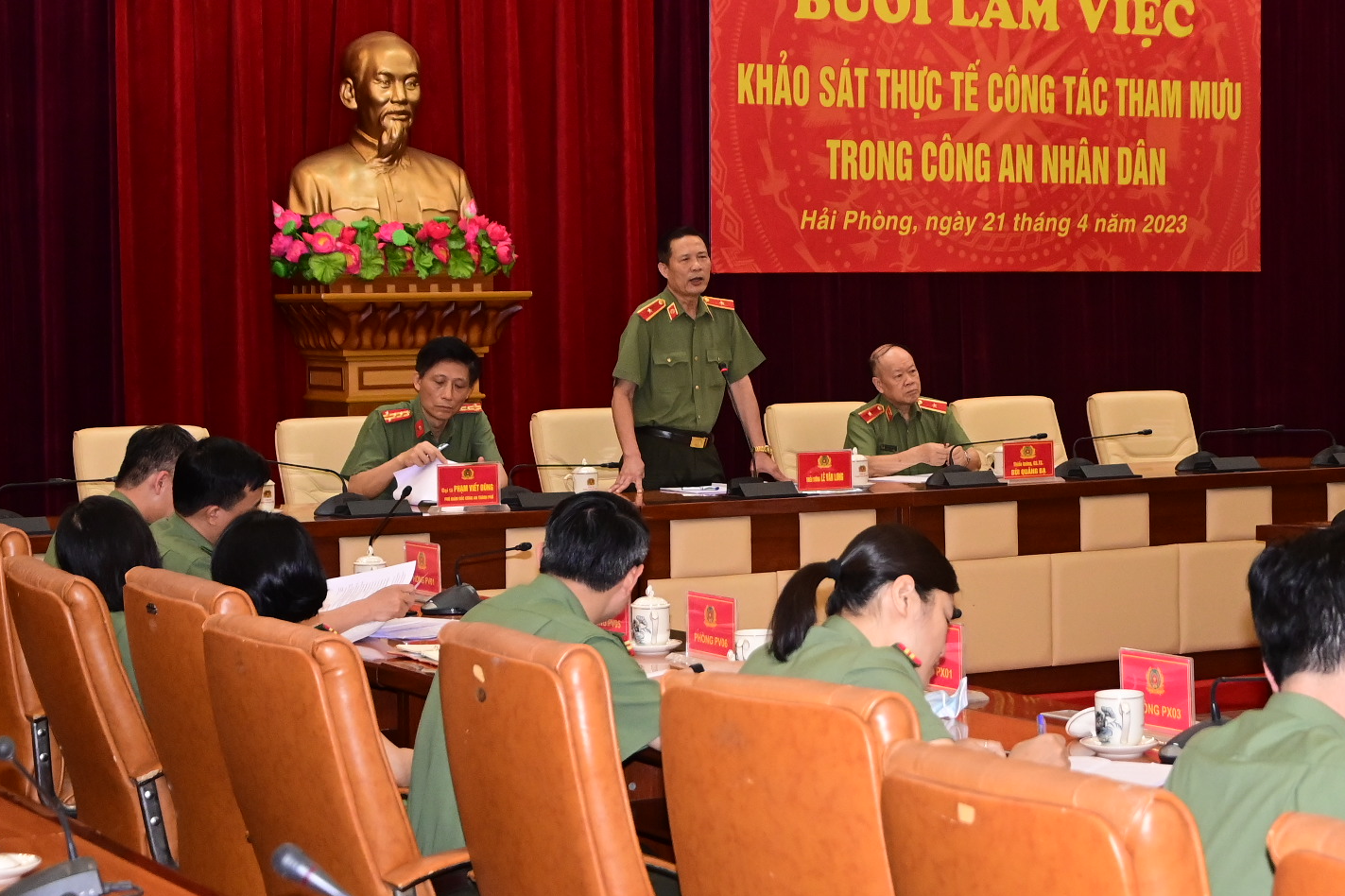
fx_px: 3100
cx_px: 786
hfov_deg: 24.4
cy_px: 333
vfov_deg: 16.4
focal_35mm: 83
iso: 2500
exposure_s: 1/200
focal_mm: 40
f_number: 5.6
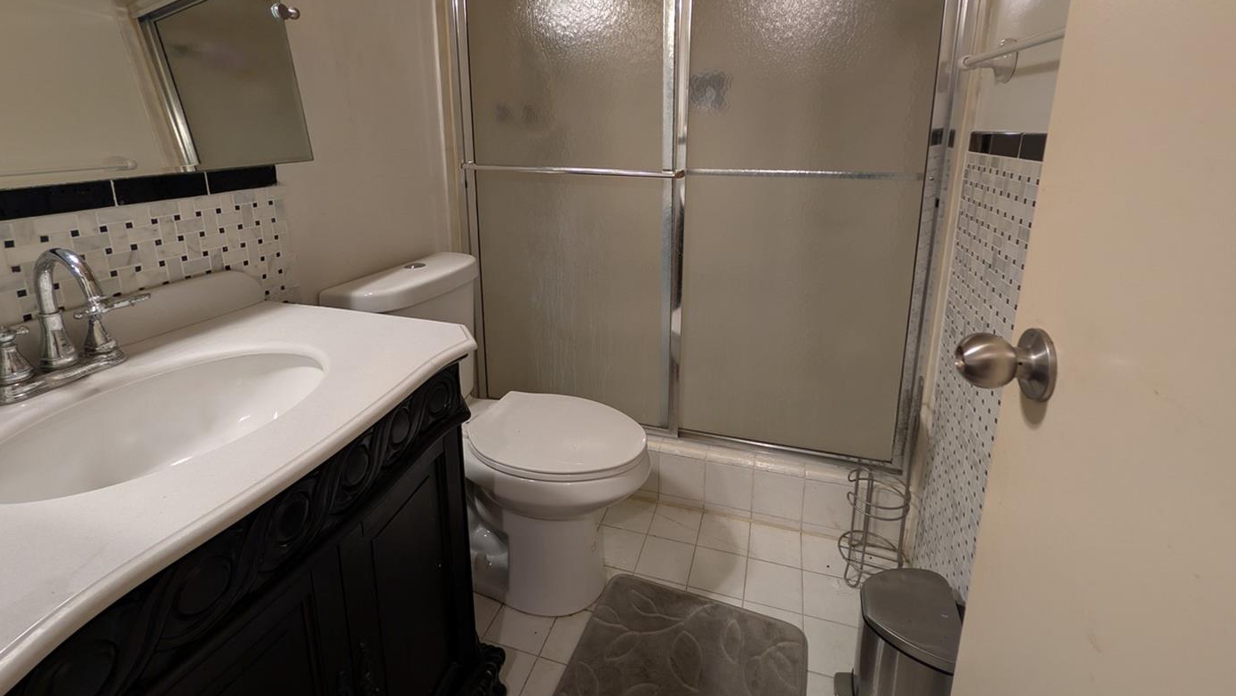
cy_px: 244
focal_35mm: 15
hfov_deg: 103.0
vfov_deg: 69.0
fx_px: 492
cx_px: 625
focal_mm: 2.02
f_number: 1.7
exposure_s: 1/17.1
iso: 47
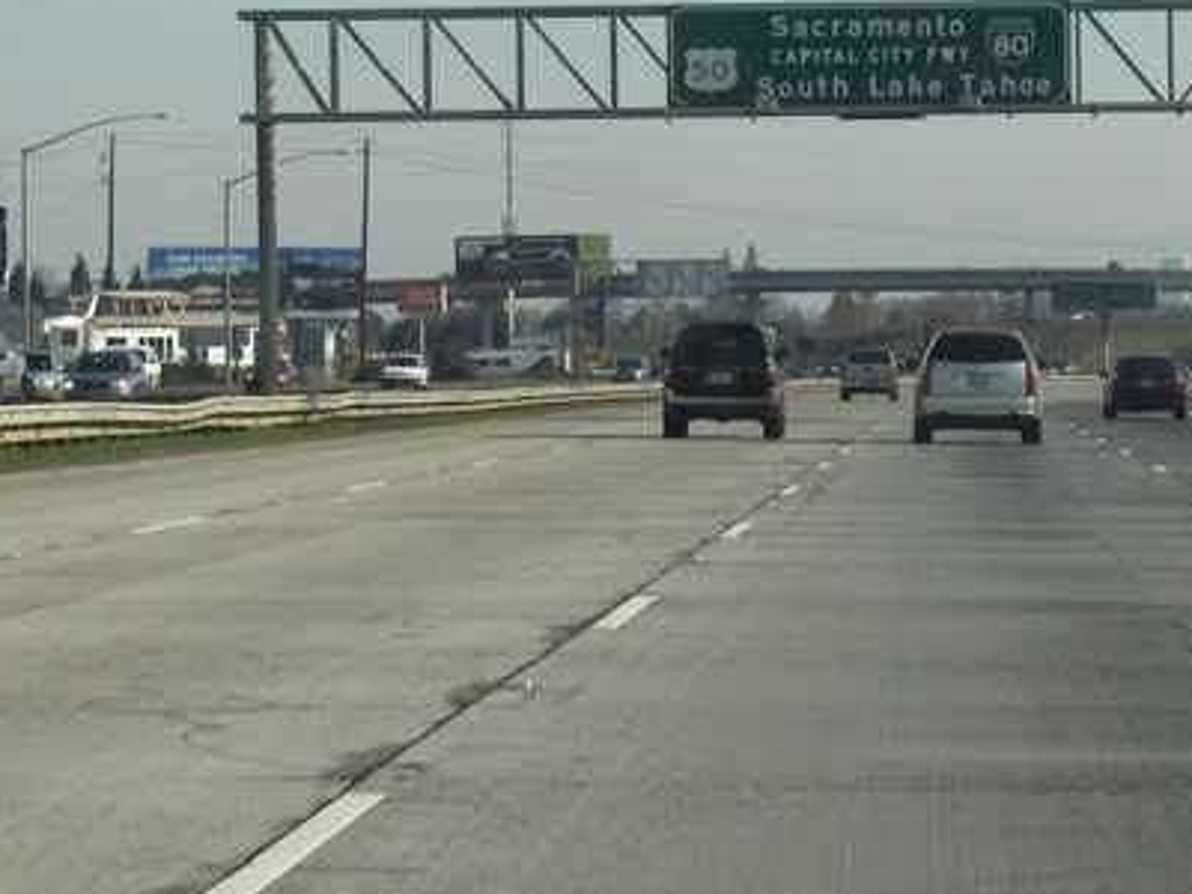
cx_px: 1118
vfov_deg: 7.4
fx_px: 6956
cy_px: 402
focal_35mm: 202
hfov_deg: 9.7
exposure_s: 1/294
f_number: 7.5
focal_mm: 20.8
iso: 100
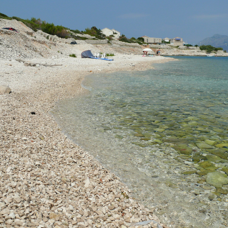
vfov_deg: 40.0
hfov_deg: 39.7
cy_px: 116
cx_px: 147
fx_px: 313
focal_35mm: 42
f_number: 5.6
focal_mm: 7.4
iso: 100
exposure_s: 1/400
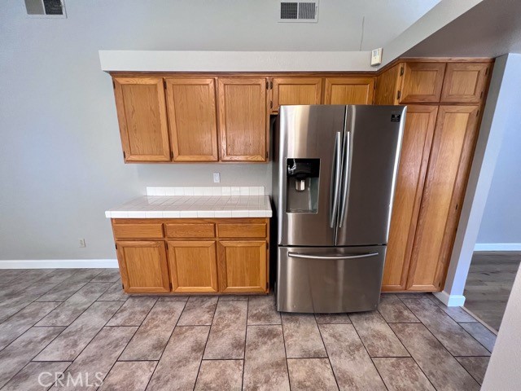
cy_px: 196
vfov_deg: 89.9
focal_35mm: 13
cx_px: 260
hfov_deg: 106.2
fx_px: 196
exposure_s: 1/120
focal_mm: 1.57
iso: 200
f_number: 1.8
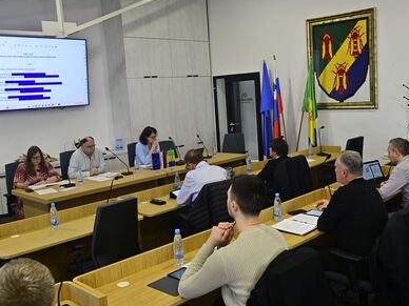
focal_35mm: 39
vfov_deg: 36.8
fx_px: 461
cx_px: 220
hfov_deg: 47.8
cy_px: 151
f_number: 7.1
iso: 2500
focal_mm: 35
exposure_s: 1/160
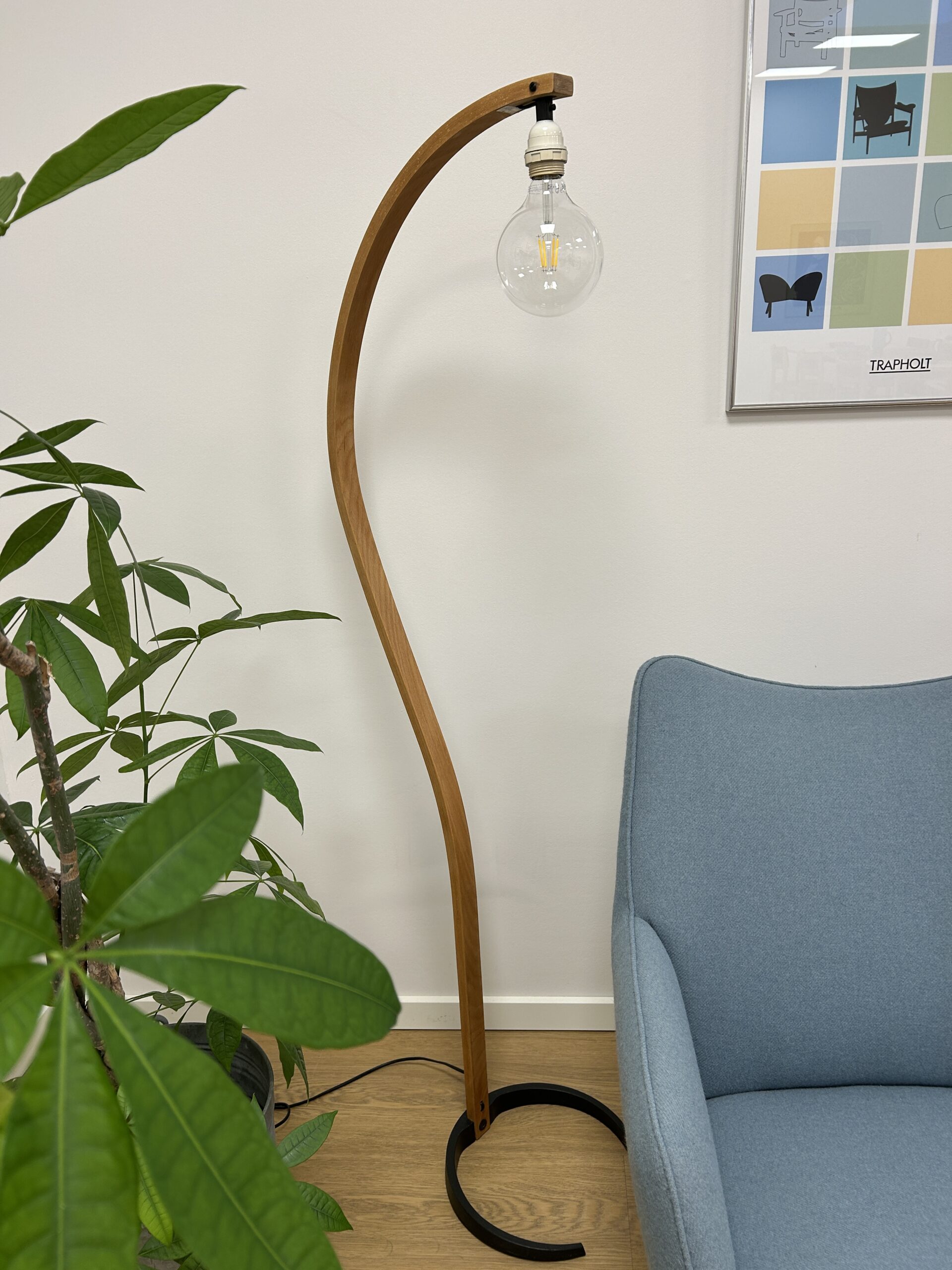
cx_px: 476
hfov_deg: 53.1
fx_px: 953
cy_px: 635
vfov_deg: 67.3
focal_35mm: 26
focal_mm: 5.7
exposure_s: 1/100
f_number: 1.5
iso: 50
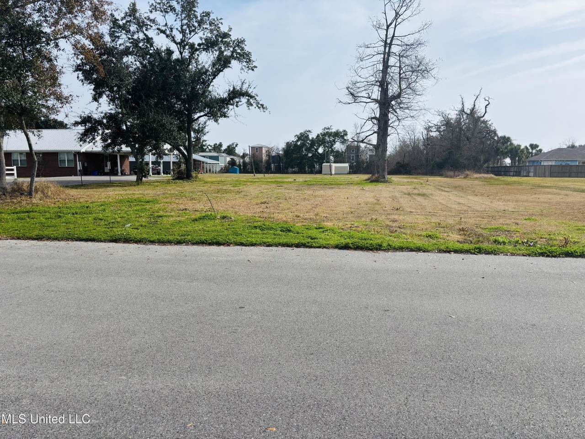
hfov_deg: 67.3
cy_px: 220
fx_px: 439
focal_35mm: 26
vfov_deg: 53.1
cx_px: 292
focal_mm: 5.96
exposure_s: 1/4425
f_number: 1.6
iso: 50
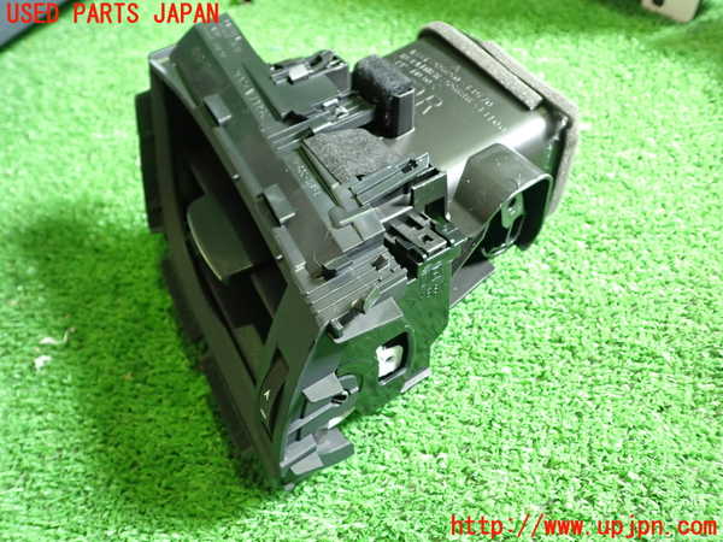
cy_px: 271
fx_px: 627
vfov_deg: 46.8
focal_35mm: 30
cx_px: 362
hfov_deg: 60.0
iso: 400
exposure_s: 1/30
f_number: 2.3
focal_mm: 5.4
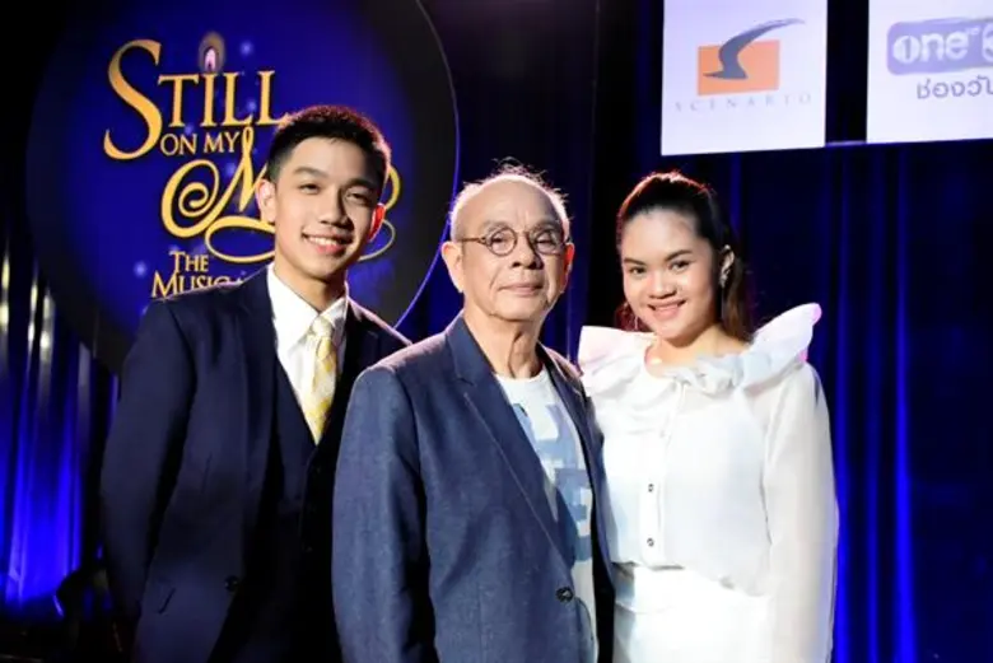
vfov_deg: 33.1
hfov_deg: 47.9
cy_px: 332
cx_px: 496
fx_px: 1118
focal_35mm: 40
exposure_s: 1/250
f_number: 5
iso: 8000
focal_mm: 27
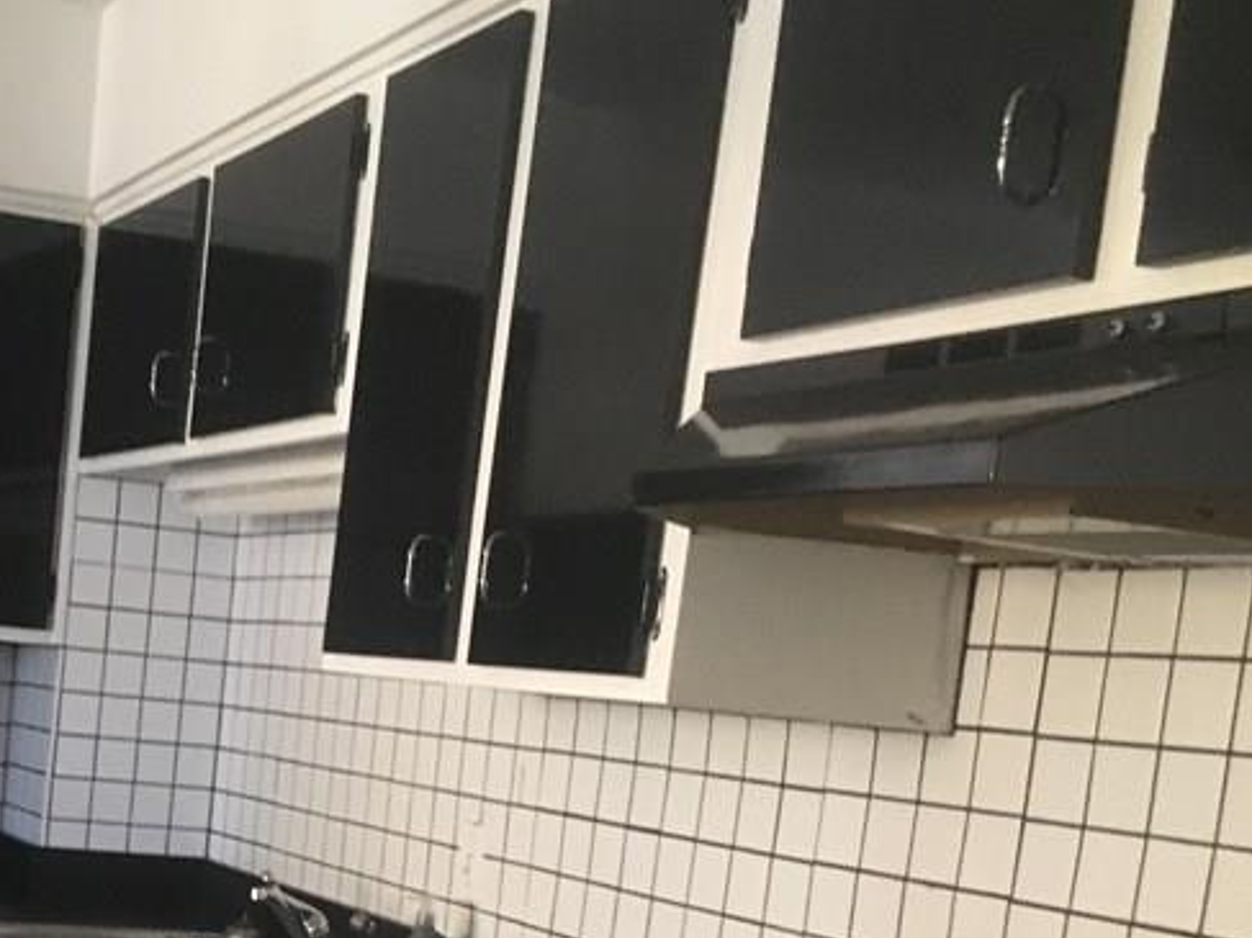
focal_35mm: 61
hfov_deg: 30.4
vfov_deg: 23.0
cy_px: 946
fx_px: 2206
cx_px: 144
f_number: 2.2
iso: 250
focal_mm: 4.15
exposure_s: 1/15
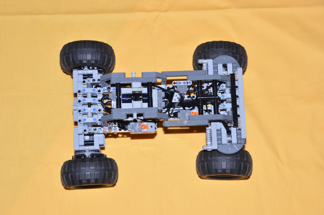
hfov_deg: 26.0
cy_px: 108
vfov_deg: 17.4
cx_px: 162
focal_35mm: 78
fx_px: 701
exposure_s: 1/60
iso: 400
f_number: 8
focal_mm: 52
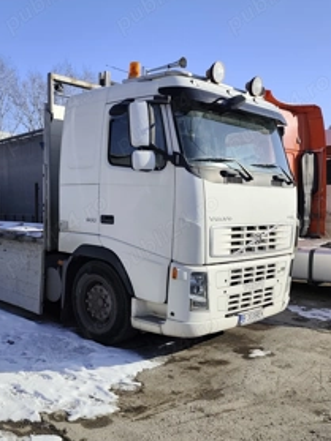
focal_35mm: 33
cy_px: 261
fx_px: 421
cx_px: 111
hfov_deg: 42.4
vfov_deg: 55.0
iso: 50
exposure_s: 1/1156
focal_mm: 6.19
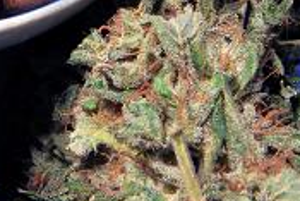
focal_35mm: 199
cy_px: -70
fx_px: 1660
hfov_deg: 10.2
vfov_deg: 6.8
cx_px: -27
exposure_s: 1/125
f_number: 18
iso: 125
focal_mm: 46
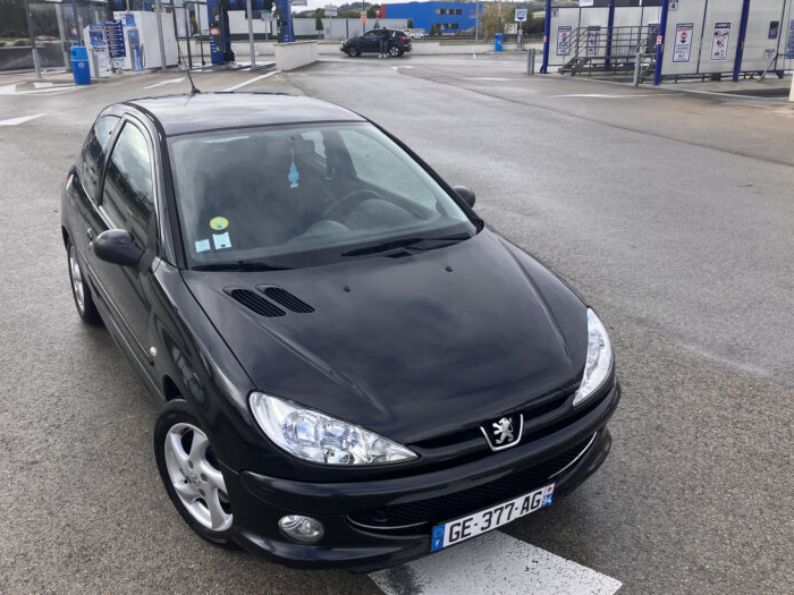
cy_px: 290
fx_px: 734
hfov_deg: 56.8
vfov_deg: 44.2
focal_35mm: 32
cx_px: 366
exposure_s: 1/648
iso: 32
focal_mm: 3.99
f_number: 1.8
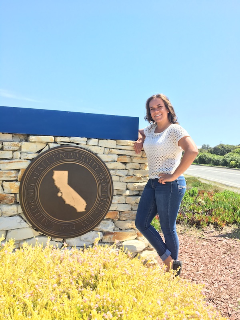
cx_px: 120
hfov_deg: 48.2
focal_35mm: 29
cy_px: 160
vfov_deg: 61.7
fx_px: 268
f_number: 2.2
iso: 25
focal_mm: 4.15
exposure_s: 1/545
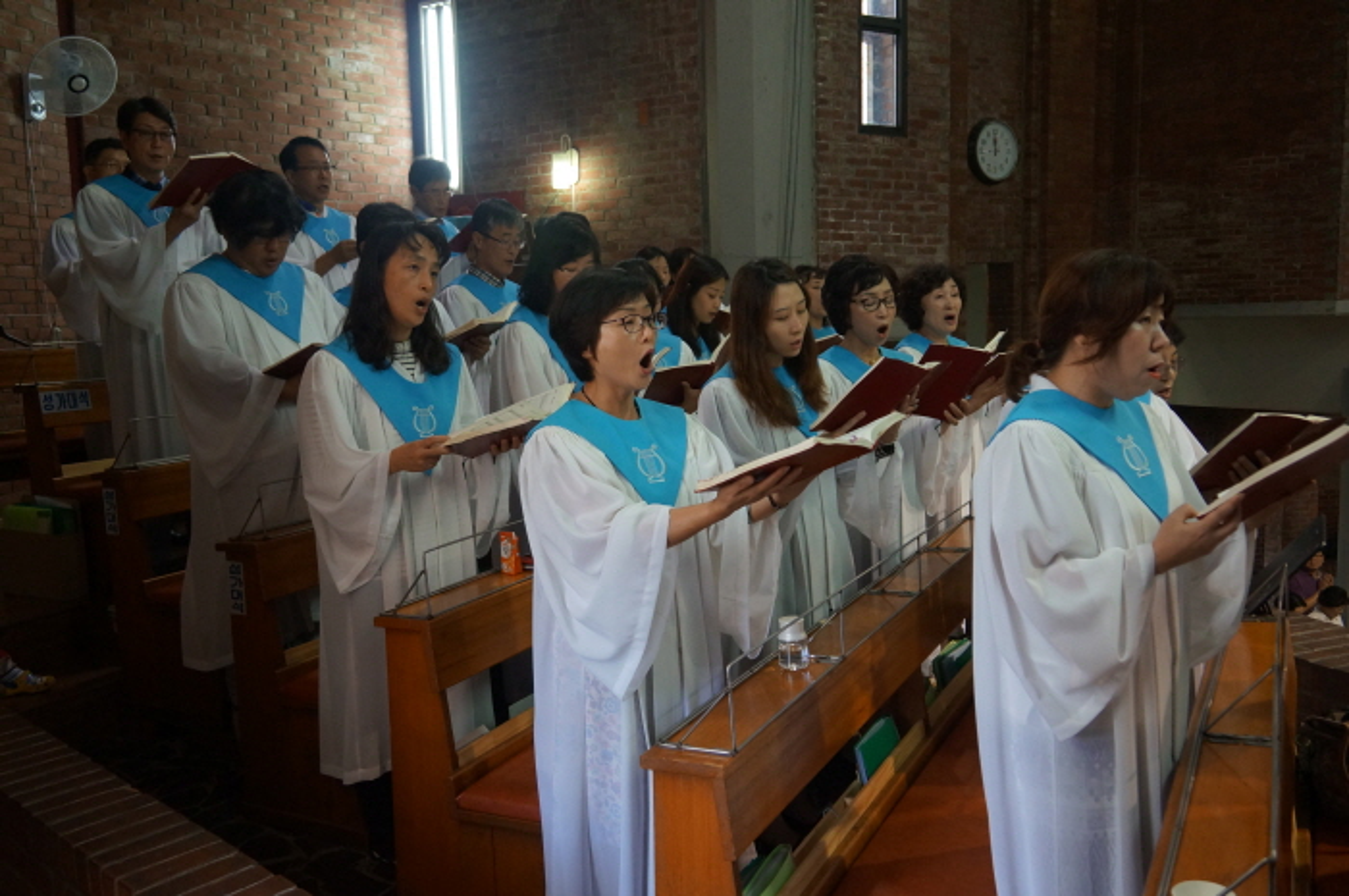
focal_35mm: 30
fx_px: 1123
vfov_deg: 43.5
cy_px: 448
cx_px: 674
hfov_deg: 62.0
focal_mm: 20
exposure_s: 1/160
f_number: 4
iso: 1600
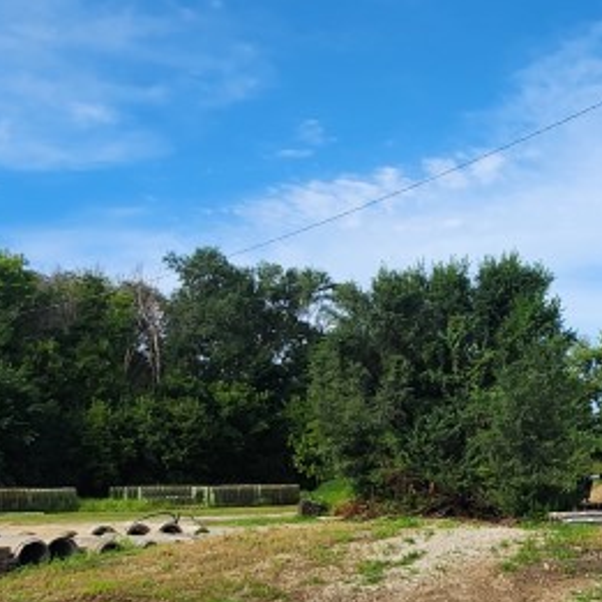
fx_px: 885
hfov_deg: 36.0
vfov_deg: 37.4
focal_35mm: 45
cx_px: 503
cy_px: 364
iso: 50
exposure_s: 1/1550
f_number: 2.2
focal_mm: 2.2
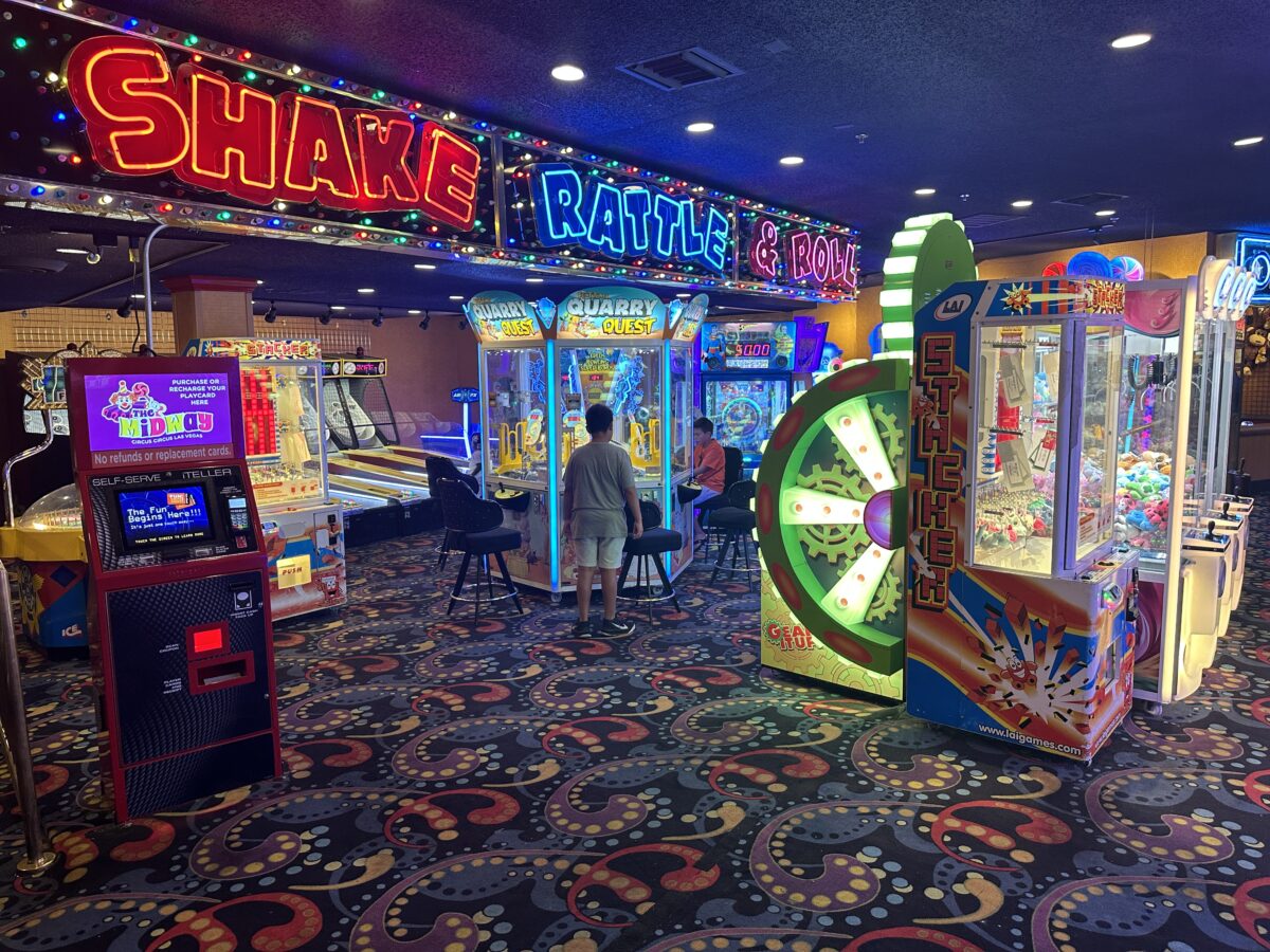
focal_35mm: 24
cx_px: 635
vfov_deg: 56.8
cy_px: 476
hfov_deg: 71.6
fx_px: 881
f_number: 1.78
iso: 160
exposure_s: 1/60
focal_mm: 6.86
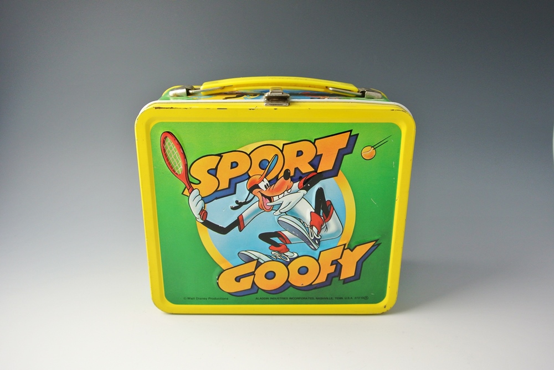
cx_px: 277
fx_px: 493
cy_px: 185
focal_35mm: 32
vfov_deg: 41.2
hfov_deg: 58.7
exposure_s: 1/60
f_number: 3.8
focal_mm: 12.2
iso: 400
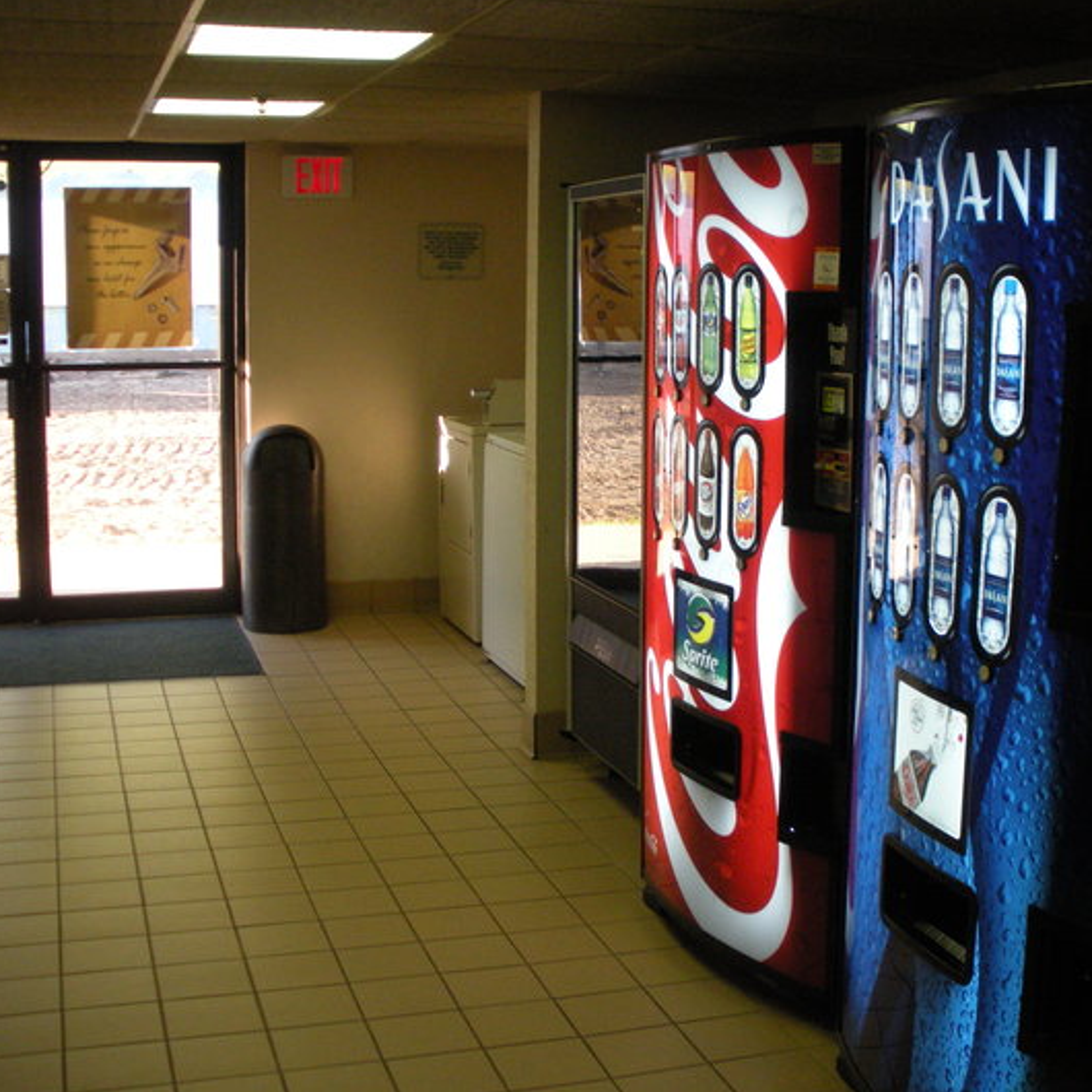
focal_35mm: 48
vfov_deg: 35.3
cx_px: 746
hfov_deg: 35.0
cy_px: 577
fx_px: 1713
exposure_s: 1/66
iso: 254
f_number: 3.5
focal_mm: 6.3
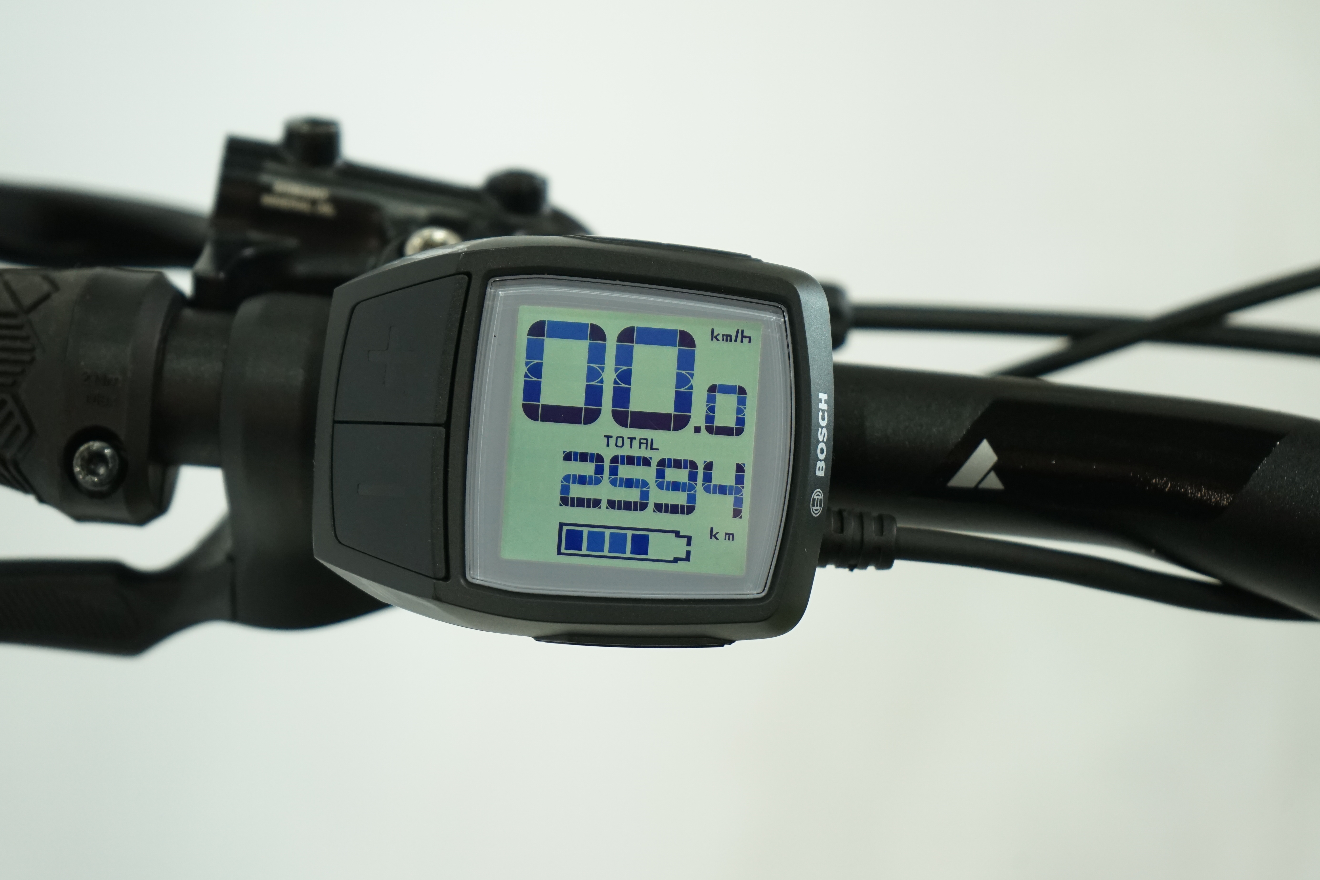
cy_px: 460
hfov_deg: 26.7
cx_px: 646
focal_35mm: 76
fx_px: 2786
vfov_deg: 17.9
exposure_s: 1/200
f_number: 5.6
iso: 1600
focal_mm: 70
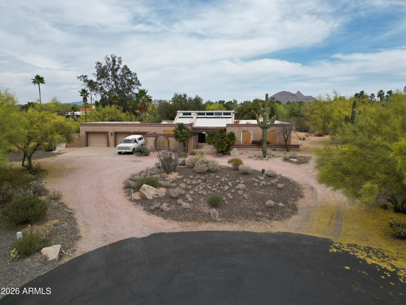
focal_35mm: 24
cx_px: 203
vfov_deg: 56.8
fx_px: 281
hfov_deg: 71.6
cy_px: 152
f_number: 1.7
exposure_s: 1/4000
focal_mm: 6.72
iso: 140
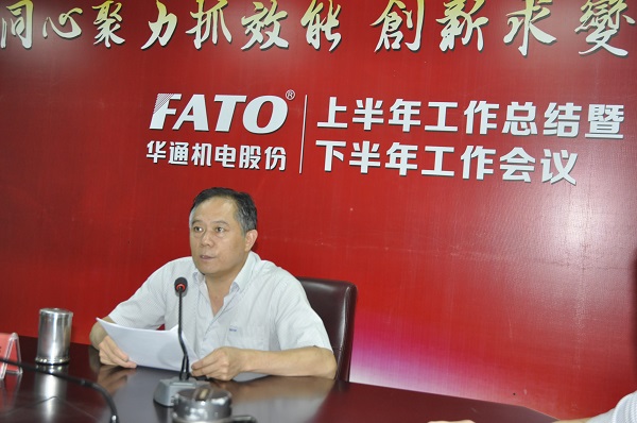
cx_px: 318
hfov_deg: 45.0
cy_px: 212
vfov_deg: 30.7
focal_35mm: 44
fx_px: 768
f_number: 4
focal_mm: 29
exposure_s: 1/60
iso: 800
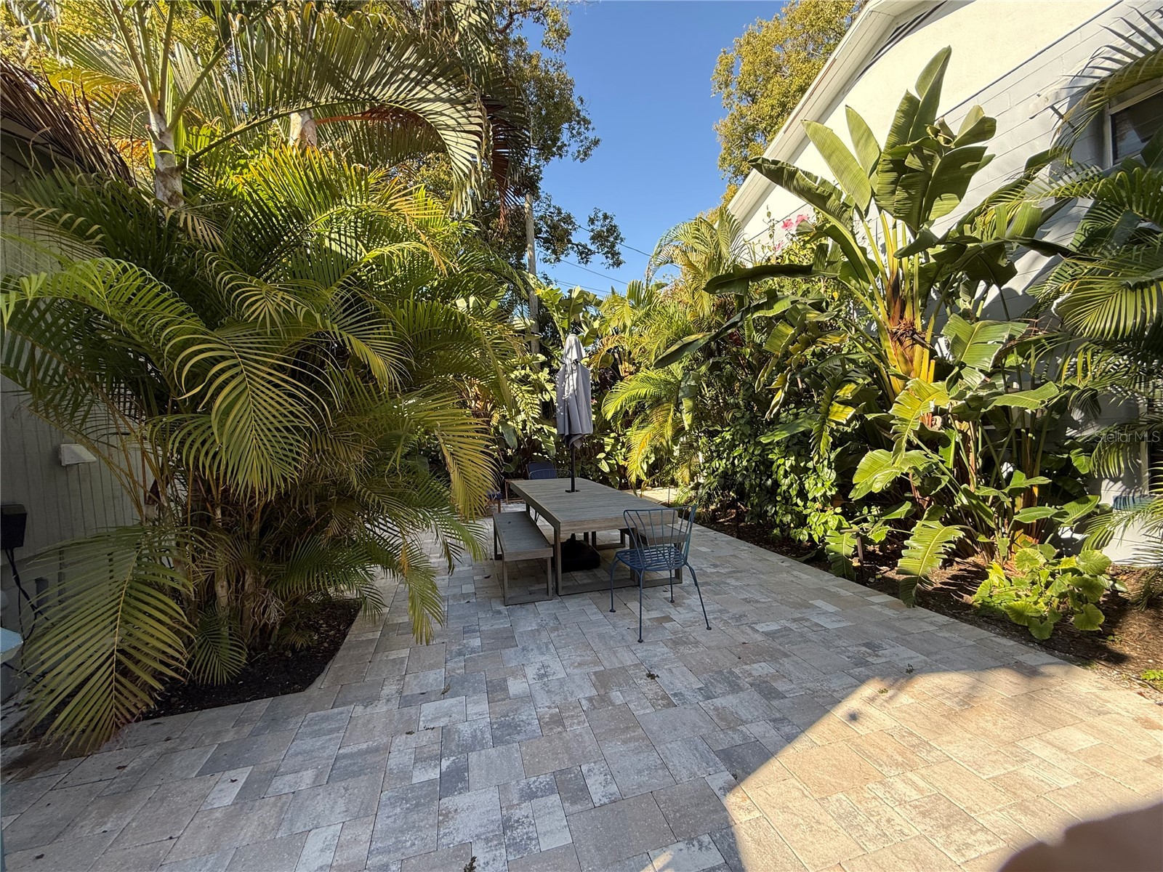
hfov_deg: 102.1
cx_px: 582
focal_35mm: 14
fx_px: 470
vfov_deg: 85.7
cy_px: 436
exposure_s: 1/304
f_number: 2.2
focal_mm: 2.22
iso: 64
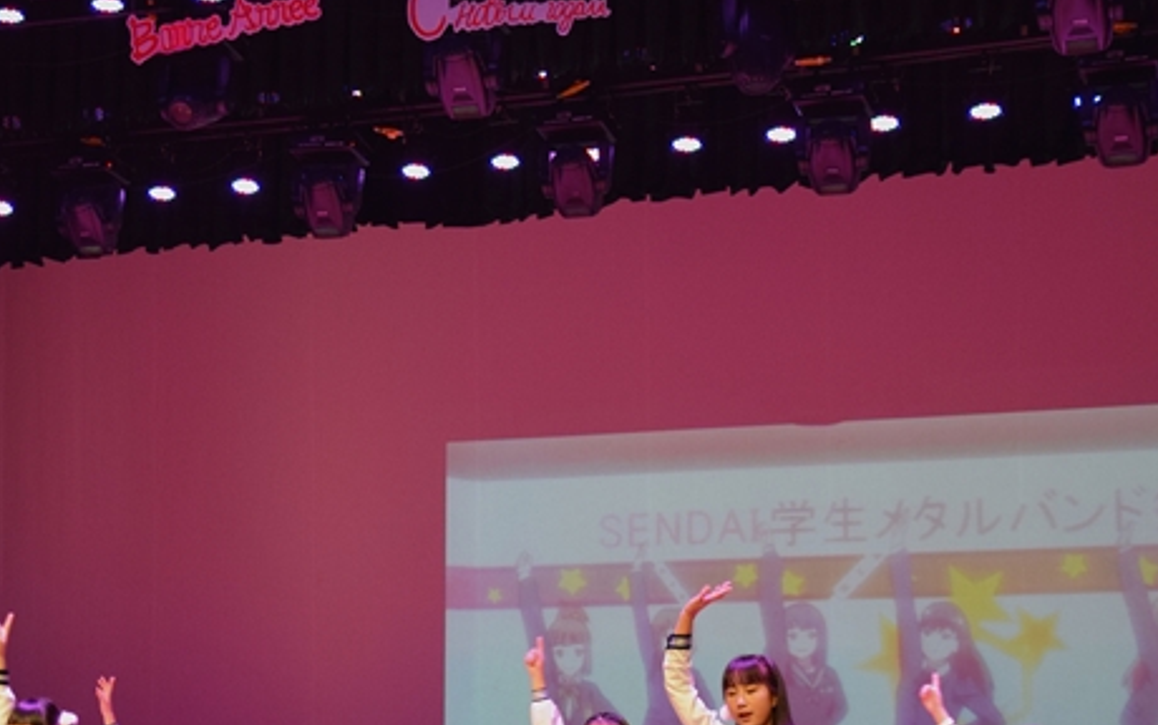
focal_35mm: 85
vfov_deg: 15.3
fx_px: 2684
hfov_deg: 24.0
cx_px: 267
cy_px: 575
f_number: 4.2
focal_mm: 32
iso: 1000
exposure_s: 1/60
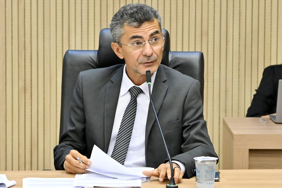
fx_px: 822
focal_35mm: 105
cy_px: 94
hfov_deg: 19.5
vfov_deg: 13.0
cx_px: 141
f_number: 4
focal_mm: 70
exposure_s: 1/320
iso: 4000
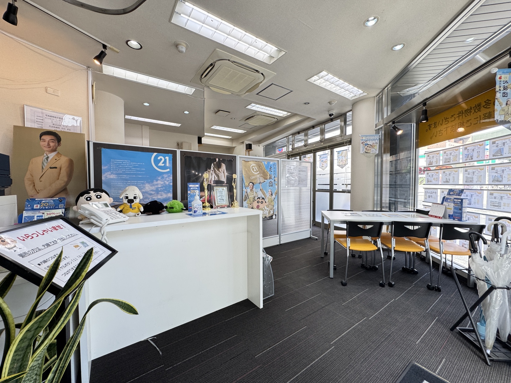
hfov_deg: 102.1
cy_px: 192
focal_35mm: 14
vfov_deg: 85.7
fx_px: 207
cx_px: 256
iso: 160
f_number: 2.2
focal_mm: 2.22
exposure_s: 1/120
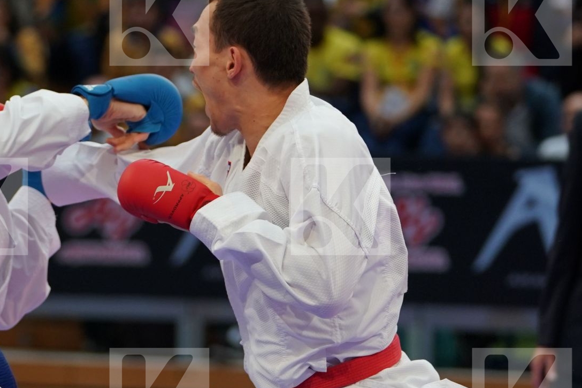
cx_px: 159
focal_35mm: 273
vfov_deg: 5.0
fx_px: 4413
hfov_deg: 7.5
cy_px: 207
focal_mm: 110
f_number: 2.8
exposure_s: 1/1000
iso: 1250
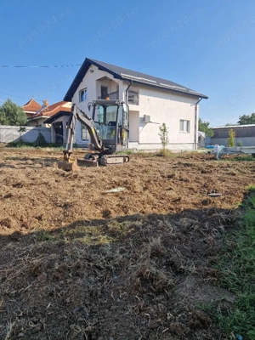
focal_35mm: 23
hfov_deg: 58.9
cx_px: 128
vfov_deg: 73.9
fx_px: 226
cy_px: 170
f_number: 1.8
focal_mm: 5.4
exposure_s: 1/1250
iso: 50
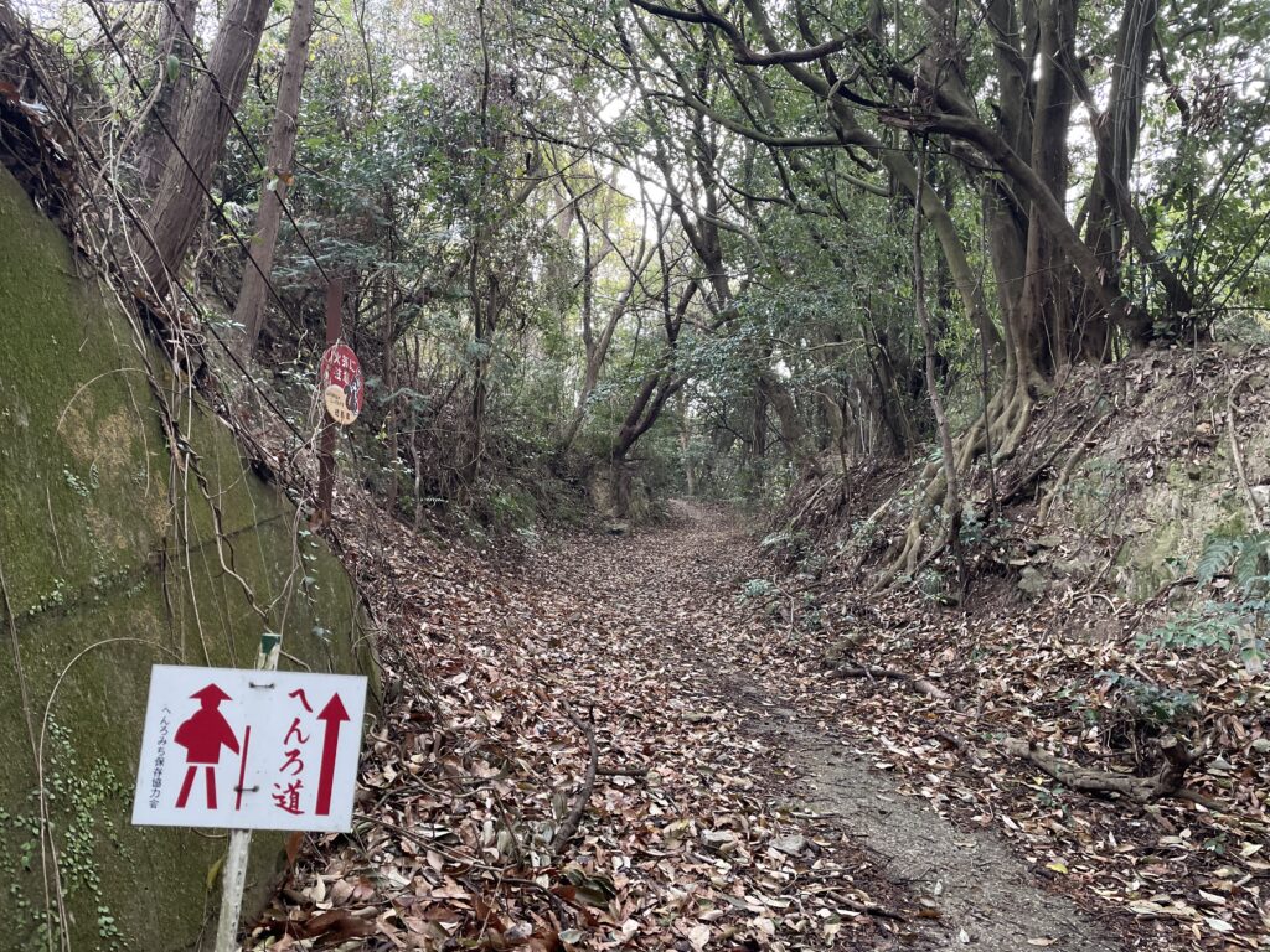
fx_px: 954
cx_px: 635
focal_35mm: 26
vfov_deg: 53.1
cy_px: 476
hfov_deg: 67.3
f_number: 1.6
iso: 125
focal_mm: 4.2
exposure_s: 1/121
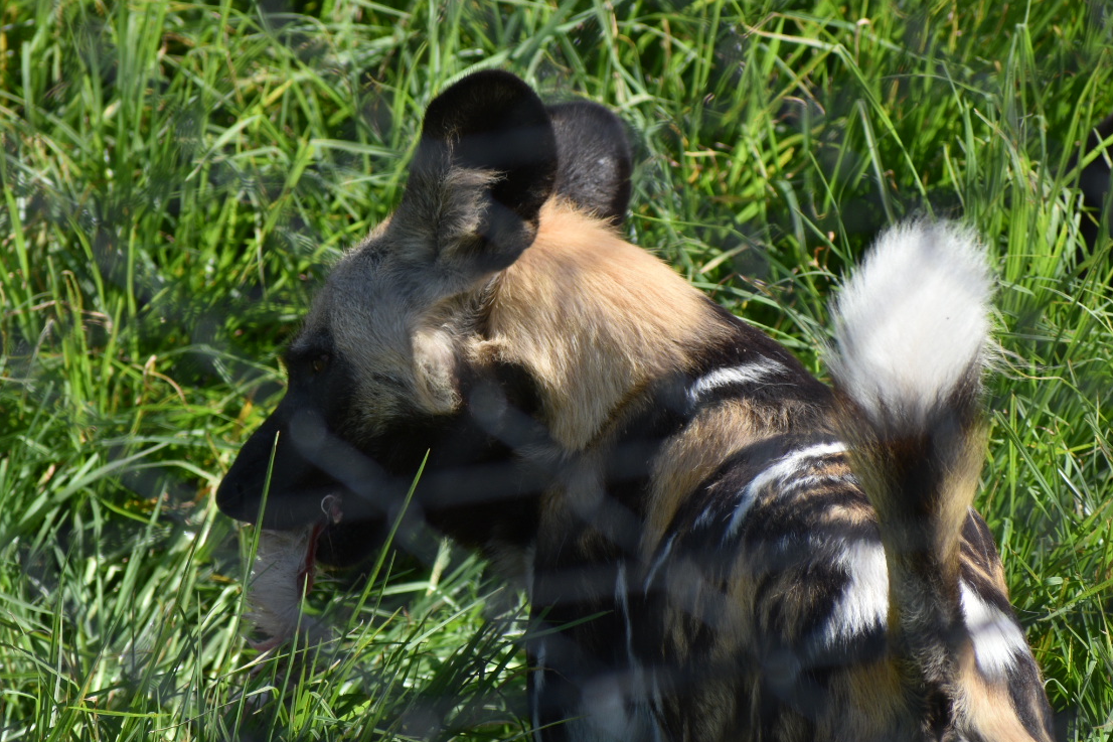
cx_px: 484
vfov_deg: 2.1
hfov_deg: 3.1
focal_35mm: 659
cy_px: 356
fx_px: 20370
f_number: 6.3
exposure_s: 1/640
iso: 200
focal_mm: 300
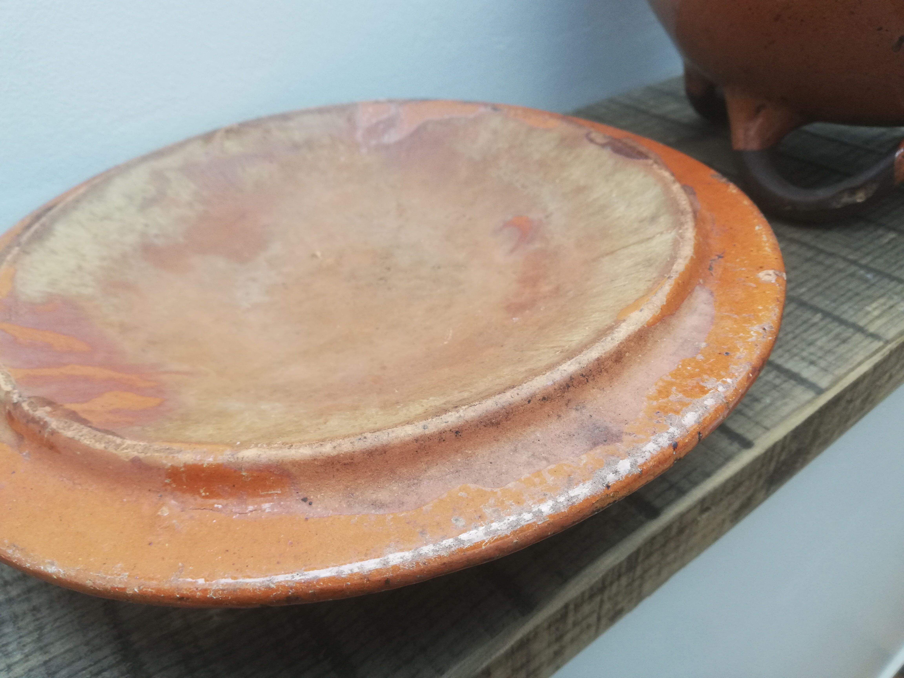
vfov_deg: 51.4
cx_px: 452
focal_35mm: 27
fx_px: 705
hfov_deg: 65.3
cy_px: 339
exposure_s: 1/60
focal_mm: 3.81
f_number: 2.2
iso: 125
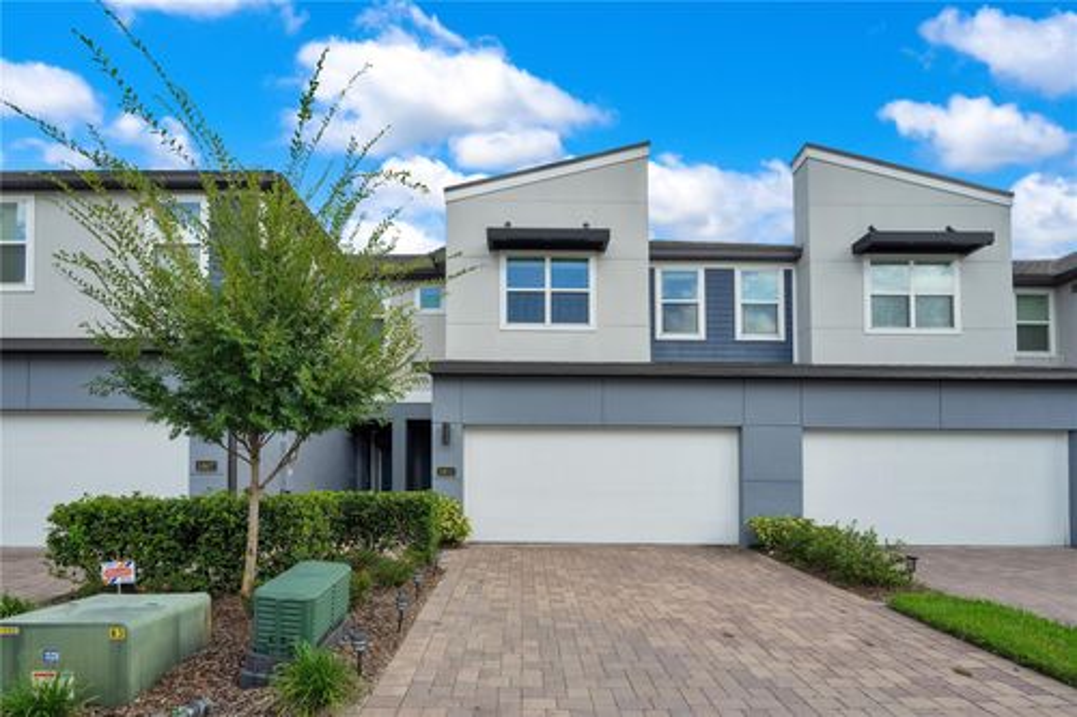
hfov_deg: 96.8
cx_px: 538
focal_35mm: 16
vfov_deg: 73.7
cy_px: 358
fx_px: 478
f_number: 10
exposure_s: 1/100
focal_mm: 16
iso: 100
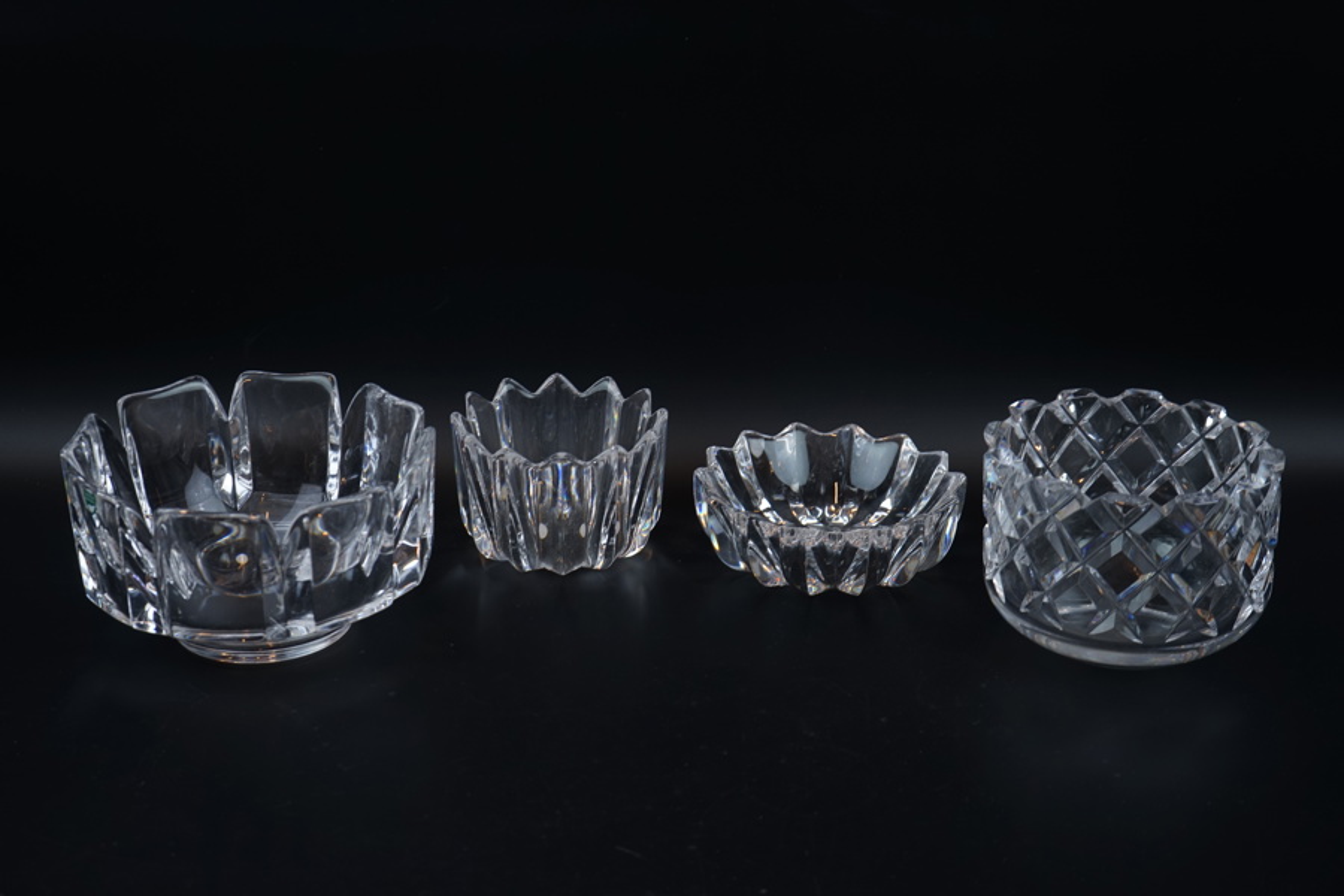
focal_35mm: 60
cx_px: 672
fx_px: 2240
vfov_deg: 22.6
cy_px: 448
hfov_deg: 33.4
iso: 100
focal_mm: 60
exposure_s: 1/60
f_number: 5.6
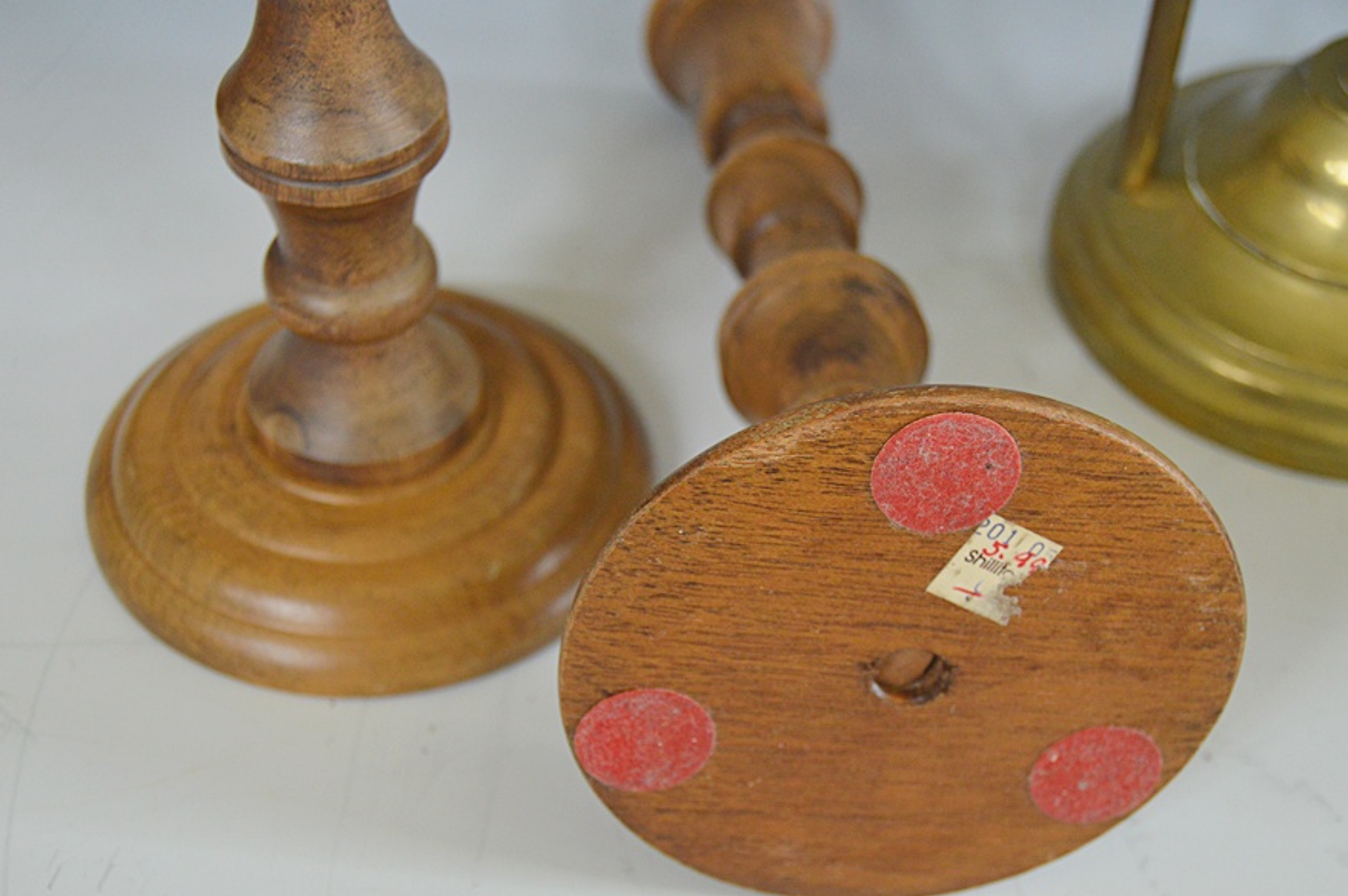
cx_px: 732
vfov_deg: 20.9
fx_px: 2432
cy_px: 493
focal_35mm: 65
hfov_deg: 31.0
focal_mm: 38
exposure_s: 1/60
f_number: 4.8
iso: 900
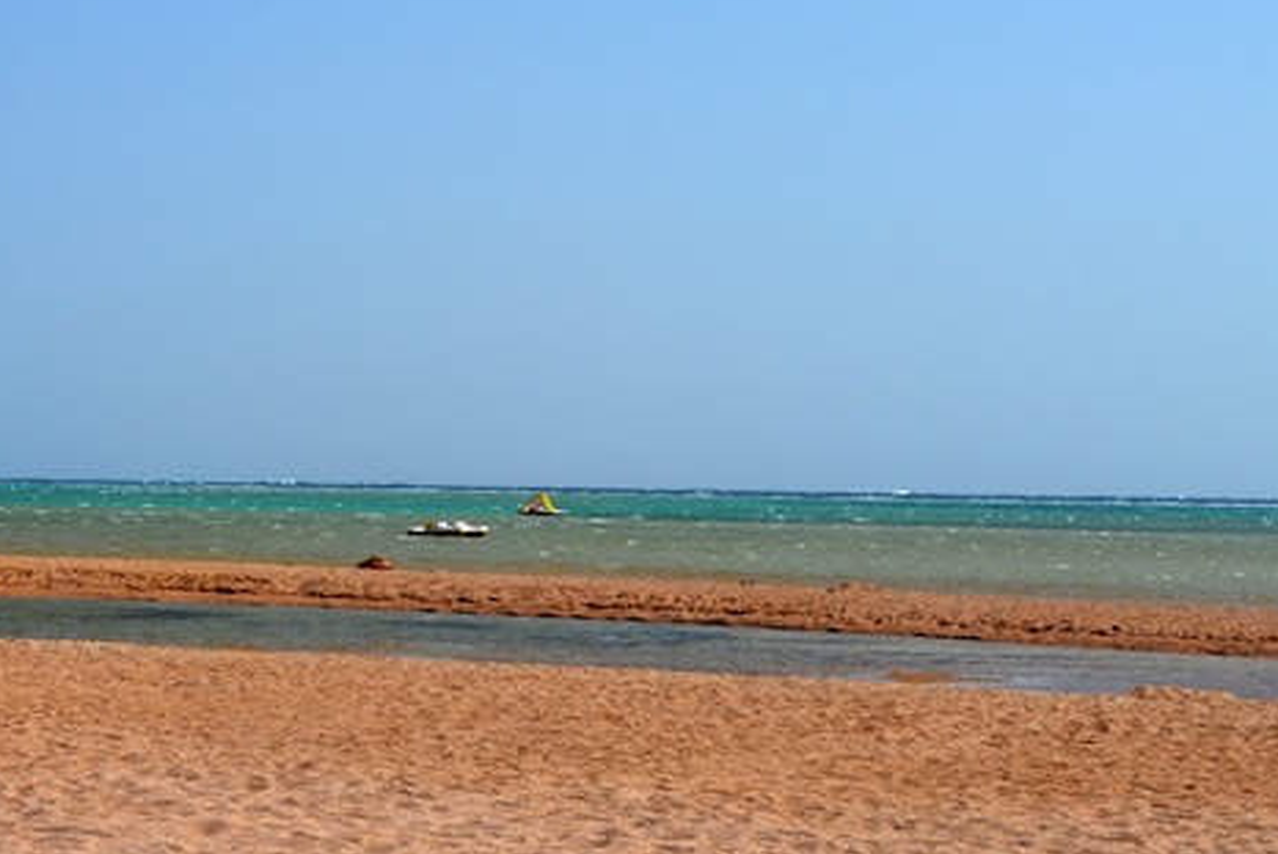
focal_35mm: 86
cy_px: 434
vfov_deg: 15.9
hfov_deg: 23.3
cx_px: 275
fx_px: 3055
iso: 100
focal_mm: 26
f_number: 9
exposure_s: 1/320
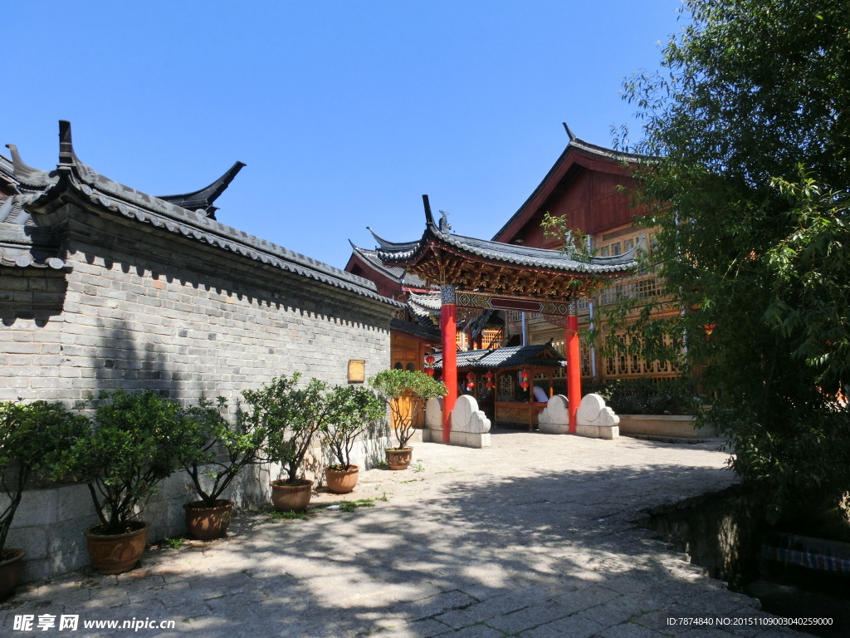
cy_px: 319
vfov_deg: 56.8
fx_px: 589
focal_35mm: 24
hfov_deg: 71.6
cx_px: 425
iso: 80
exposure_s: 1/125
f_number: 7.9
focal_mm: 4.24
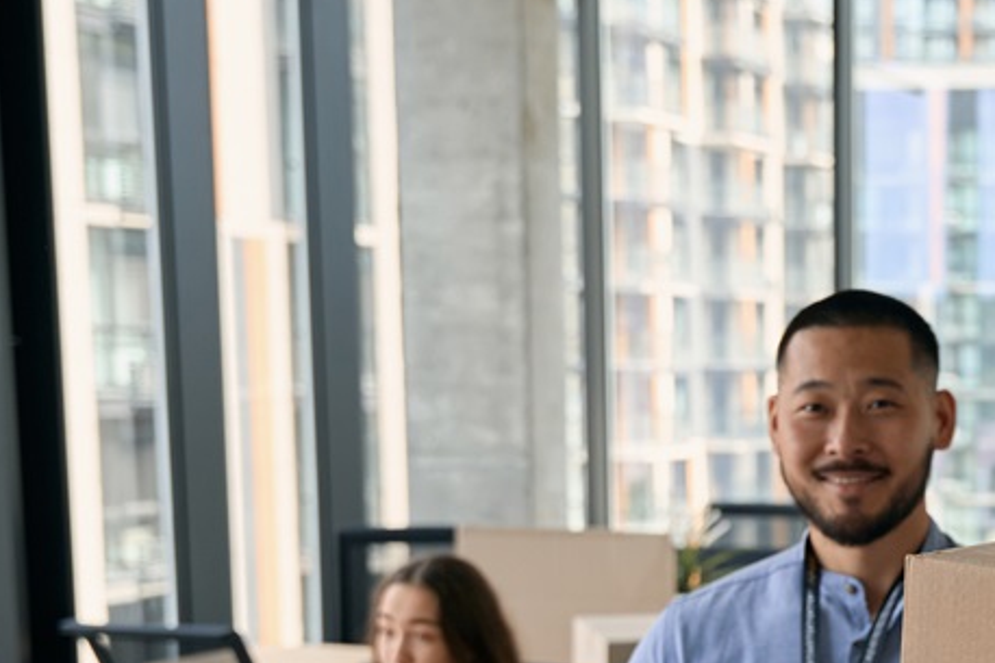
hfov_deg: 24.6
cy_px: 646
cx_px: 1099
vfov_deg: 17.4
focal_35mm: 77
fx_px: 2114
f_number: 3.2
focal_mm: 29.2
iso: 400
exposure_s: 1/250
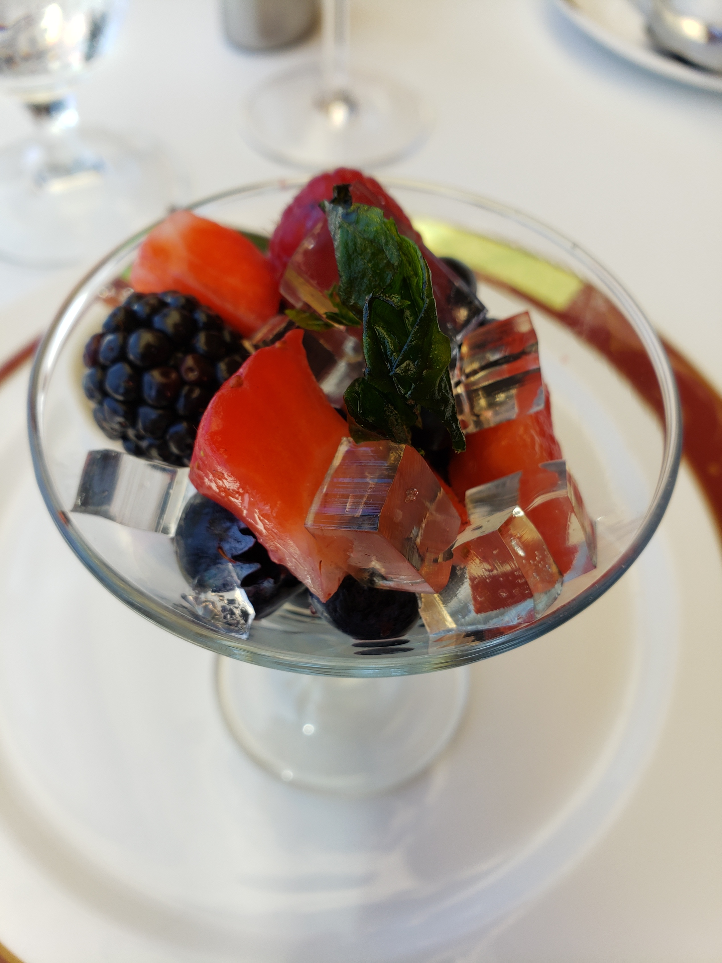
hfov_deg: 53.1
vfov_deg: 67.3
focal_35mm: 26
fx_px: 723
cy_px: 482
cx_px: 361
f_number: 2.4
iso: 64
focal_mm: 4.3
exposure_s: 1/120
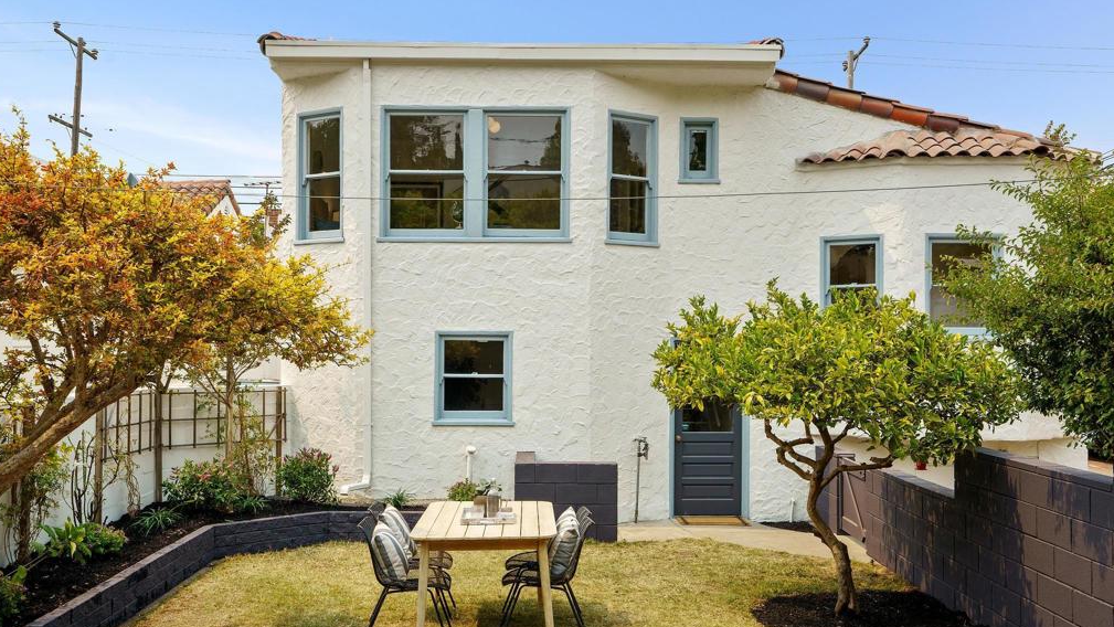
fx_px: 1005
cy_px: 339
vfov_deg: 34.7
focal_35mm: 34
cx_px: 551
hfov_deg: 58.0
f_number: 8
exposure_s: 1/200
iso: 100
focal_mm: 32
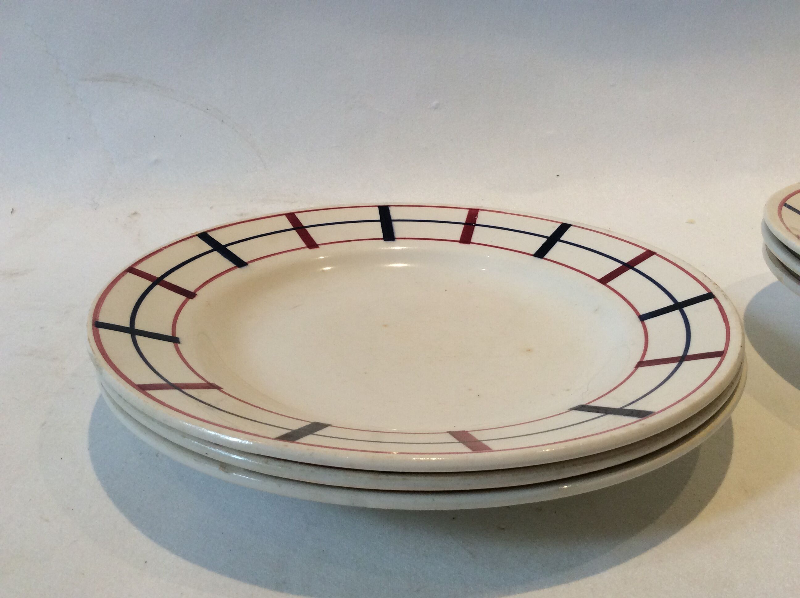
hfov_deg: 56.9
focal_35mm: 32
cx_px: 400
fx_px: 738
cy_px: 299
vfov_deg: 44.1
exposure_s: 1/25
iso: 80
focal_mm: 3.3
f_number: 2.4
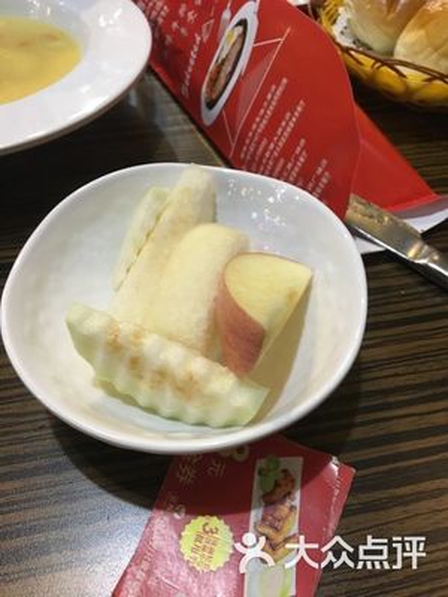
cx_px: 224
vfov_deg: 61.7
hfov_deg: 48.2
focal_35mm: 29
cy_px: 298
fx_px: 500
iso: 200
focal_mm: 4.15
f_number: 2.2
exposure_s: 1/20
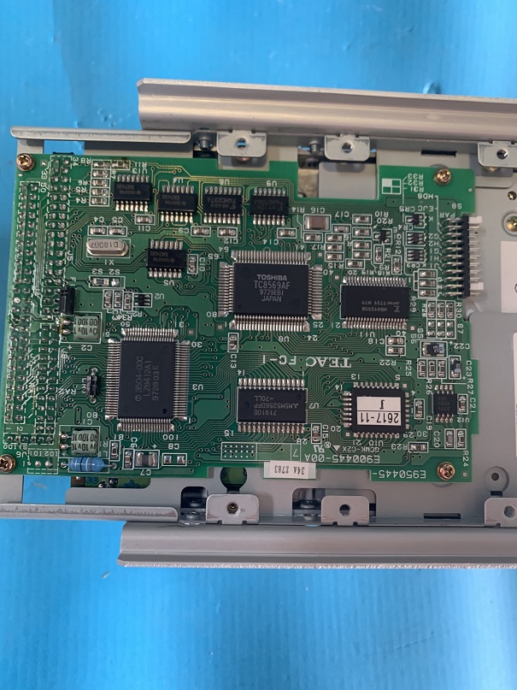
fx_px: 518
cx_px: 258
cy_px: 345
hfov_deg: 53.1
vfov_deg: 67.3
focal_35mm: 26
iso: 320
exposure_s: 1/60
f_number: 1.8
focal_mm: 4.25
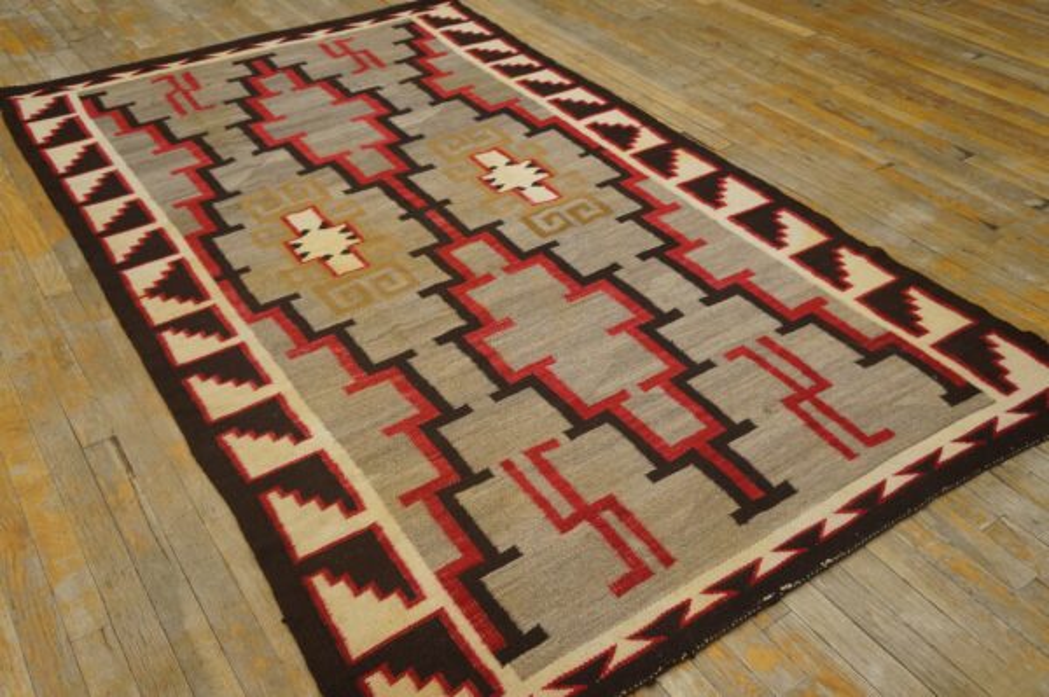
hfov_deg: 57.3
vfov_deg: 39.9
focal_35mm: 33
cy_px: 348
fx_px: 961
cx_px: 524
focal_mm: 22
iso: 1600
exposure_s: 1/160
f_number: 4
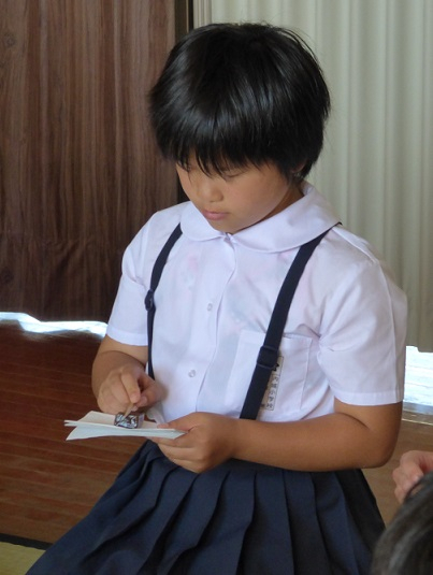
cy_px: 288
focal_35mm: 155
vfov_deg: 12.7
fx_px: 2578
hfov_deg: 9.6
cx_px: 216
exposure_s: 1/60
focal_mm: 25.24
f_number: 5.3
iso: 400
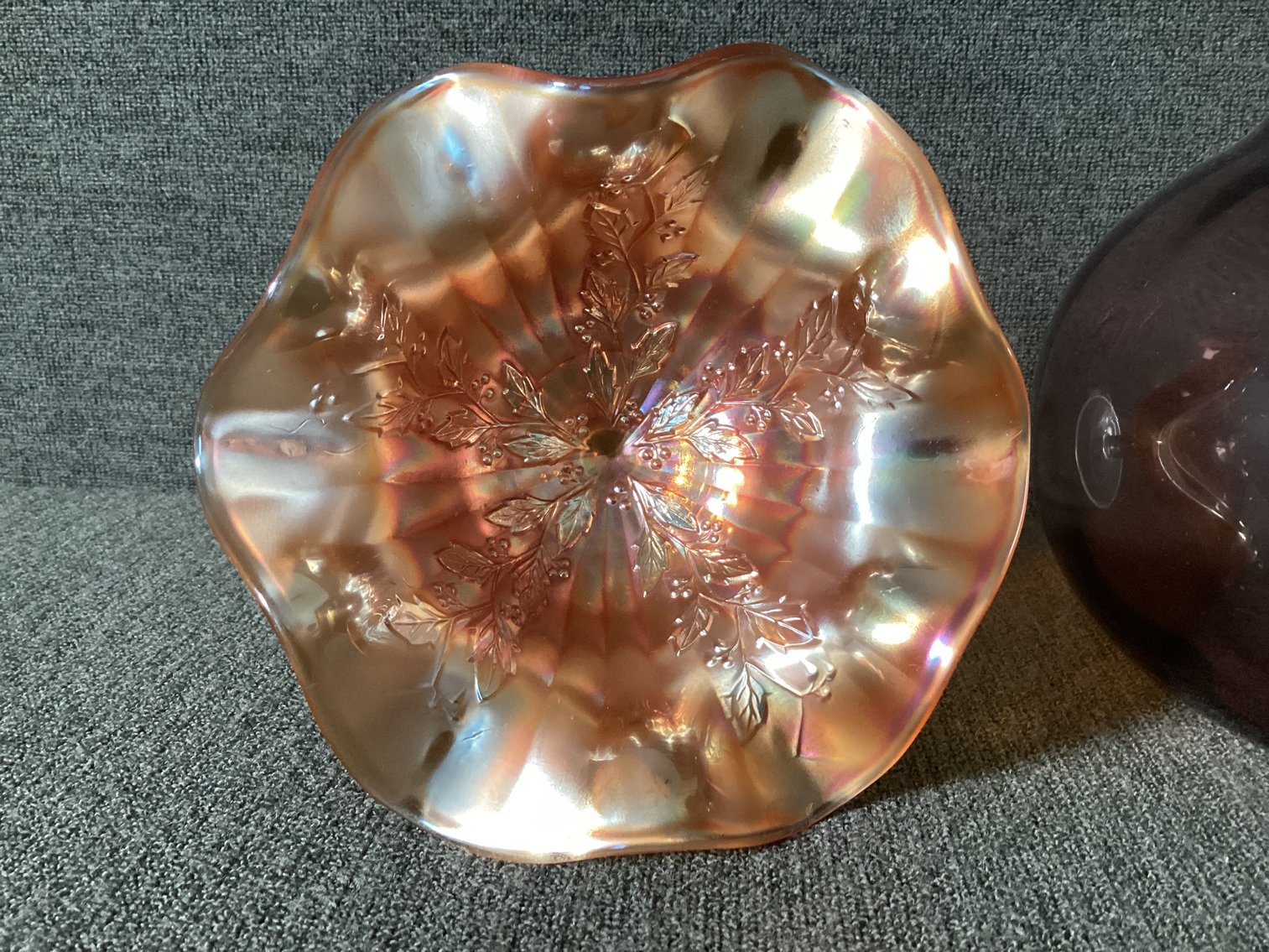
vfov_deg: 45.4
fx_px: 1137
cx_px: 634
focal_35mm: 31
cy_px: 476
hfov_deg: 58.3
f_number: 2.4
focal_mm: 3.3
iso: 320
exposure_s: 1/40
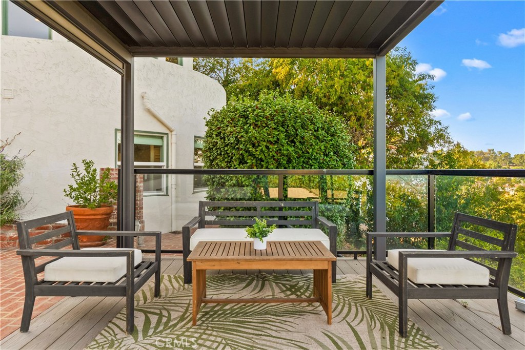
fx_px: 350
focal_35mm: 24
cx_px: 262
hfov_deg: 73.7
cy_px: 175
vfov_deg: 53.1
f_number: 8
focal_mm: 16
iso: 400
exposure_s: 1/40
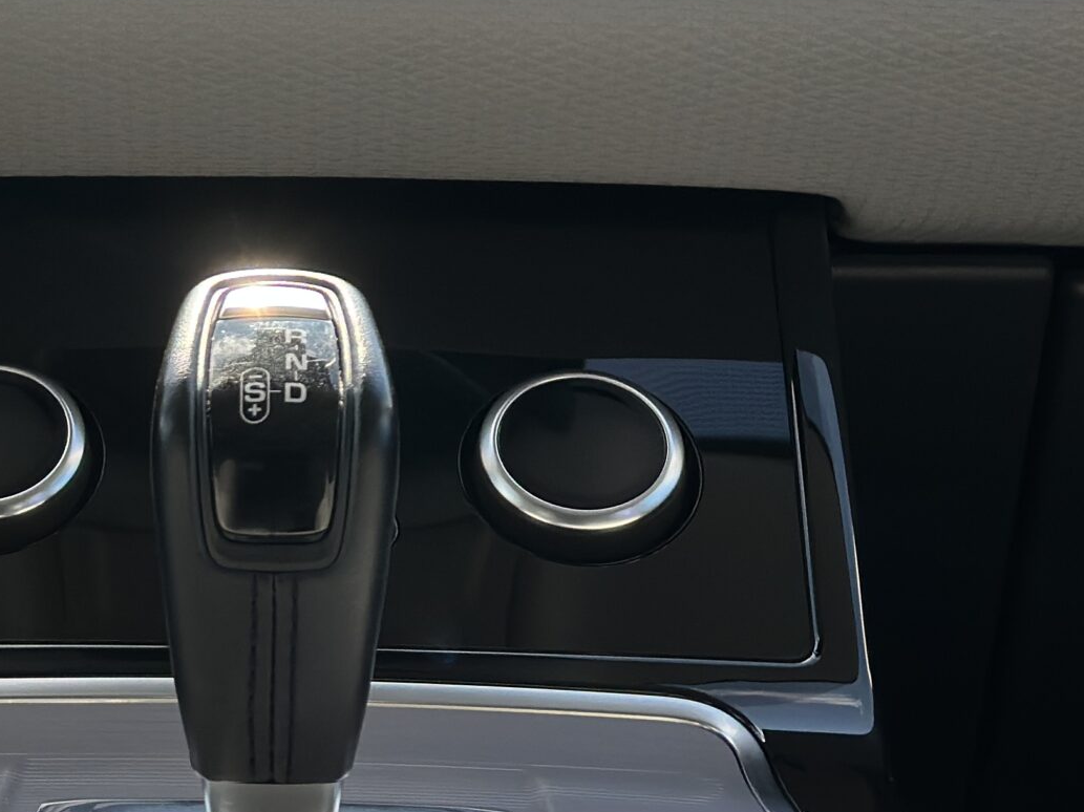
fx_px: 3725
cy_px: 89
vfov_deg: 12.4
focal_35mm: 119
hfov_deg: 16.4
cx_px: 145
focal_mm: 6.86
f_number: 1.78
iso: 80
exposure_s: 1/1565
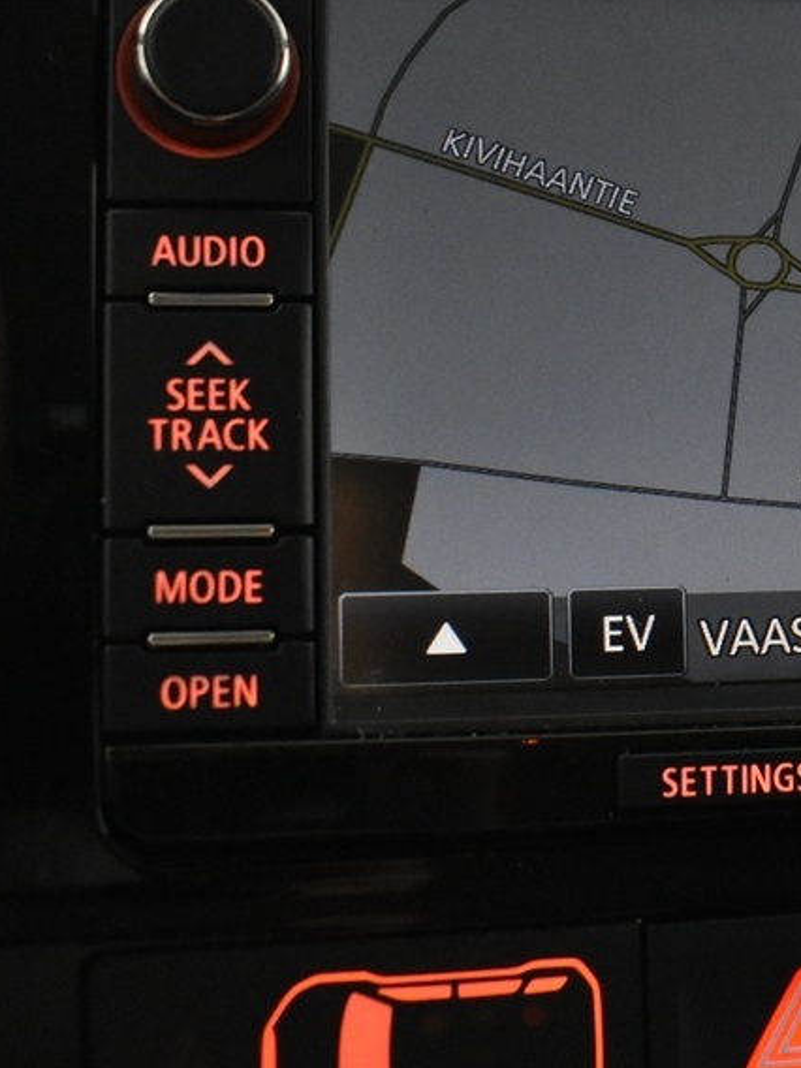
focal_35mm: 74
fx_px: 2283
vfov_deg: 26.1
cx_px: 840
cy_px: 323
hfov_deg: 19.2
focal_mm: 18
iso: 3200
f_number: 4
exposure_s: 1/60
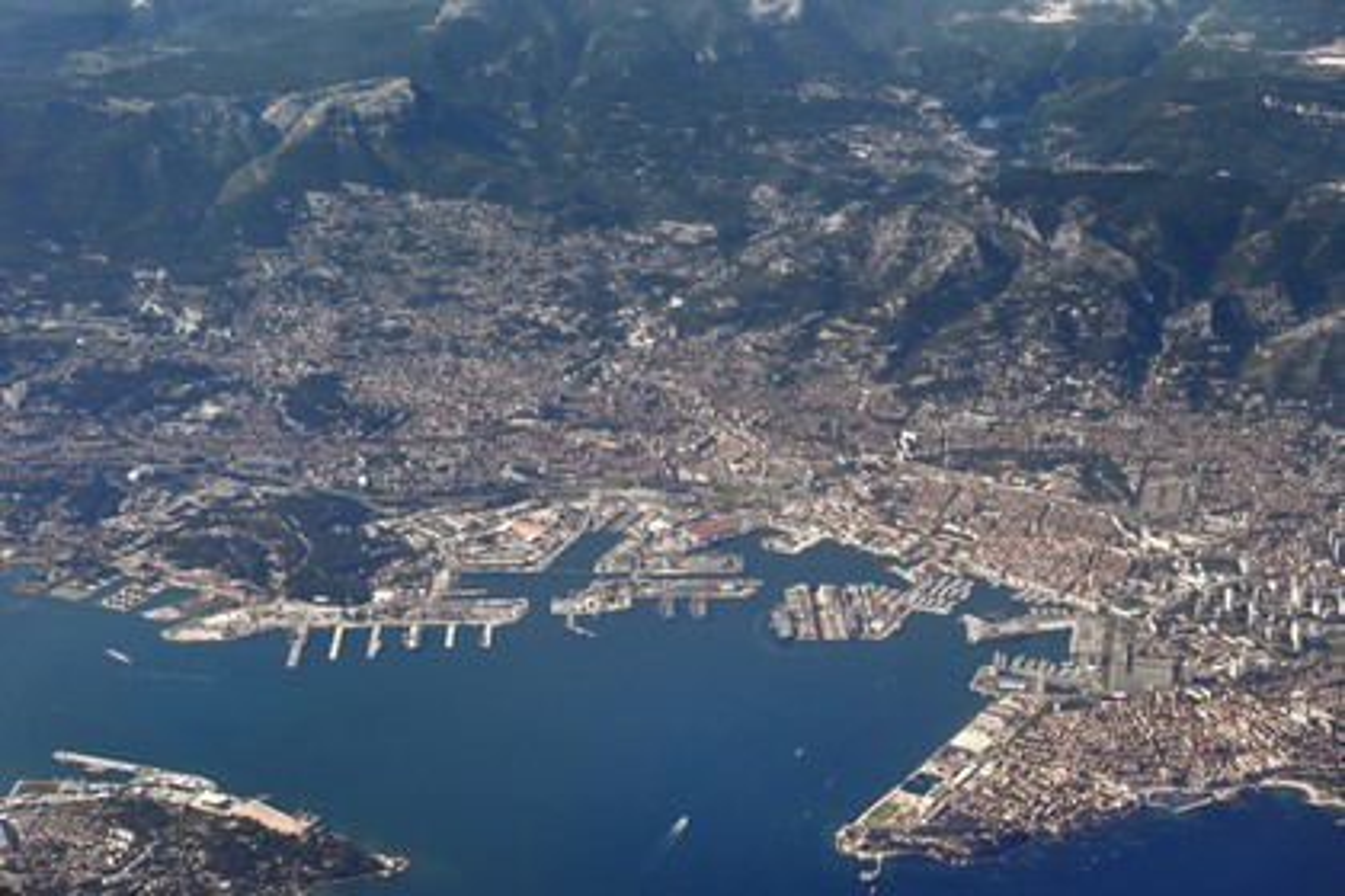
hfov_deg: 28.8
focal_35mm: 70
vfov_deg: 19.5
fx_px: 2615
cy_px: 448
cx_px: 672
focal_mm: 70
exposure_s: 1/500
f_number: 9
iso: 200
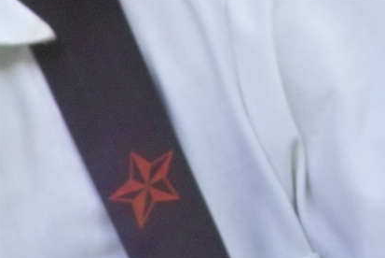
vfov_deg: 1.4
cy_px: 147
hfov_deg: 2.1
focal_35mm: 982
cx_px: 10
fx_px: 10509
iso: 200
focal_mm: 105
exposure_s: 1/180
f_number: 4
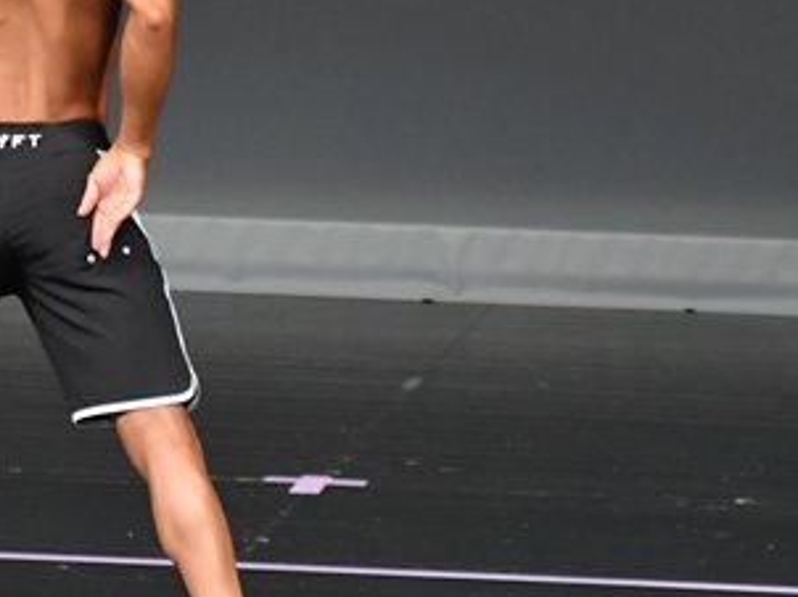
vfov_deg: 1.7
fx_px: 19625
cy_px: 206
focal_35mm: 852
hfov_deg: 2.3
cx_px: 242
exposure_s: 1/400
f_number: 5.6
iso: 4000
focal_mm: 230
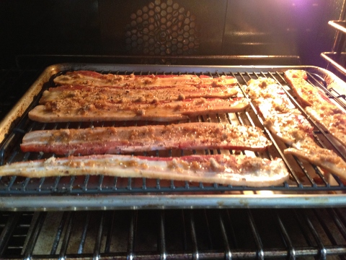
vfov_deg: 42.9
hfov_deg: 55.4
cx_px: 173
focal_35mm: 33
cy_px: 130
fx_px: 330
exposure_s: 1/20
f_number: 2.4
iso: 250
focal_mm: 4.12
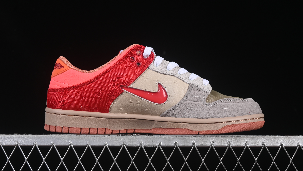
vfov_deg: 14.7
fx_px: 659
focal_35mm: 82
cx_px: 155
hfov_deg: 25.9
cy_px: 69
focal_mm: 50
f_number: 8
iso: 160
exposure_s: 1/80
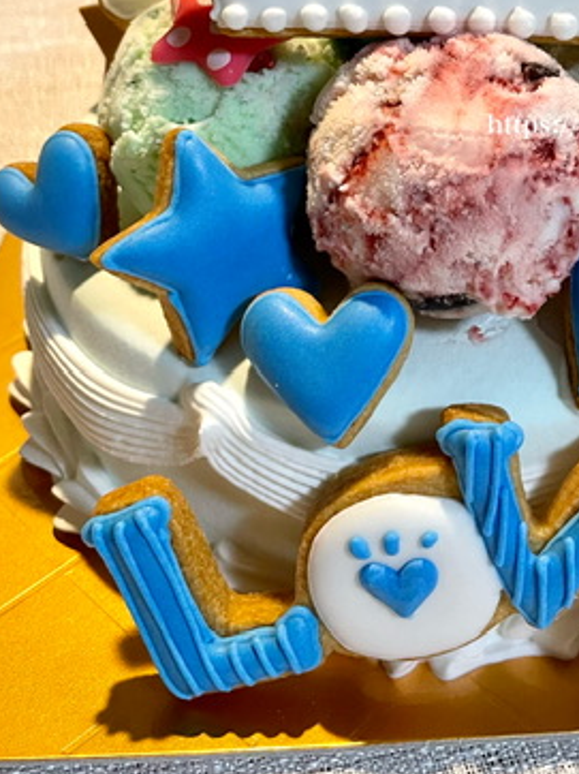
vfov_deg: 39.0
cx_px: 421
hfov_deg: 31.0
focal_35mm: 46
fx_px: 1027
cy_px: 109
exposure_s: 1/60
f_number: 1.6
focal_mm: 4.2
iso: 320
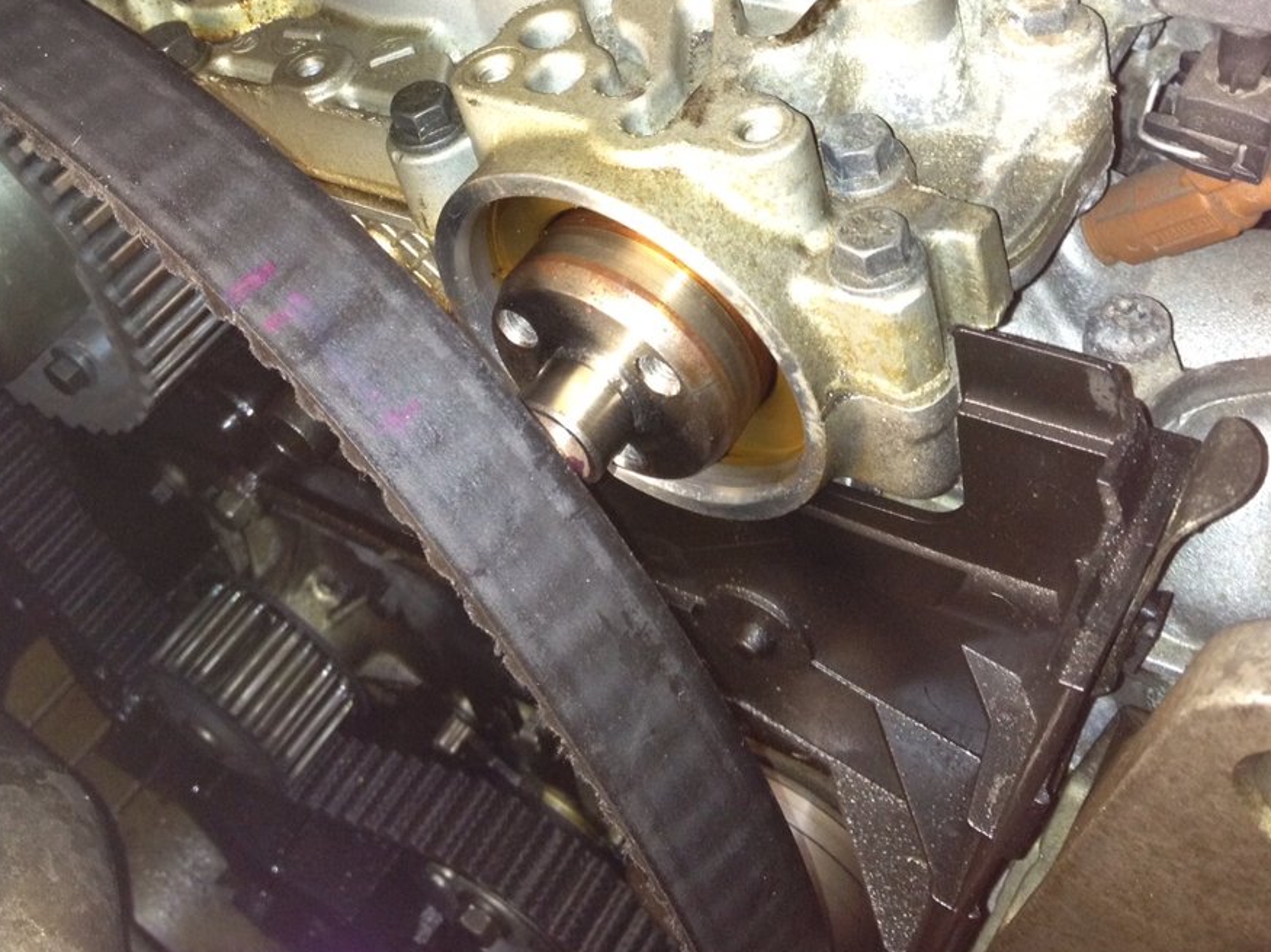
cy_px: 116
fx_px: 1762
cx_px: 633
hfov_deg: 39.7
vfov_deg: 29.2
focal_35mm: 48
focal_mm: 4.28
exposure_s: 1/20
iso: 160
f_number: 2.4
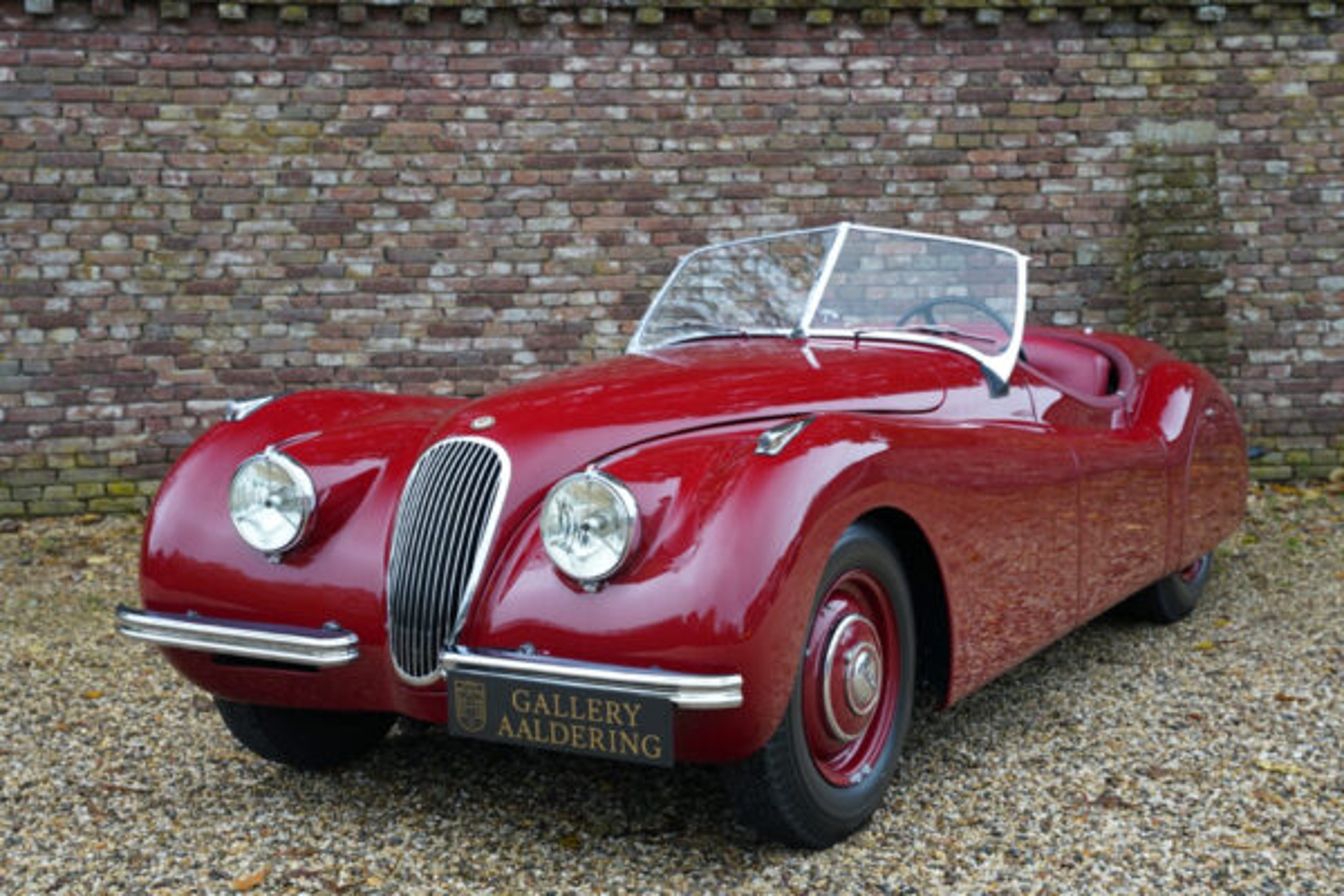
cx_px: 672
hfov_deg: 35.9
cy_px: 448
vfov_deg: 24.4
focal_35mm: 56
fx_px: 2072
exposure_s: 1/60
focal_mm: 55.5
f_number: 5.6
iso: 500
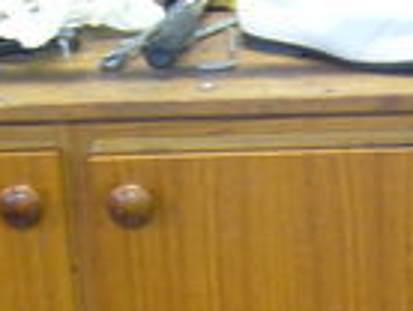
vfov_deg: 9.0
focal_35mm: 162
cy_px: 401
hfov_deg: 12.1
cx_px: 326
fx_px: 1936
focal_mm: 5.8
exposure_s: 1/5
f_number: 2.8
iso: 80
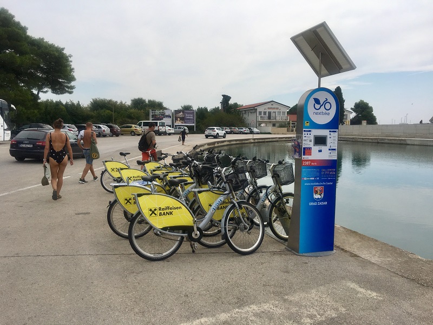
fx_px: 363
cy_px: 162
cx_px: 216
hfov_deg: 61.7
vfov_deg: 48.2
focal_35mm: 29
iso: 25
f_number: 2.2
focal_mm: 4.15
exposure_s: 1/2959
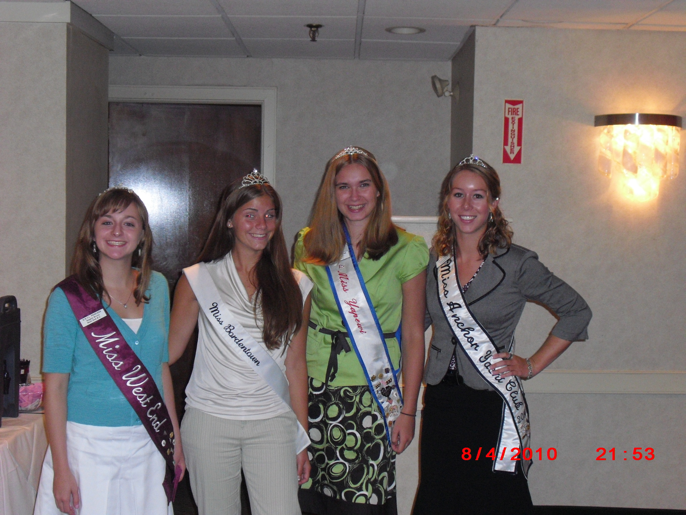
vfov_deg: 27.5
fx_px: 1050
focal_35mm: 53
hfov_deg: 36.2
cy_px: 258
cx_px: 343
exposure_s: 1/60
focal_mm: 9.4
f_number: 3.8
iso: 400
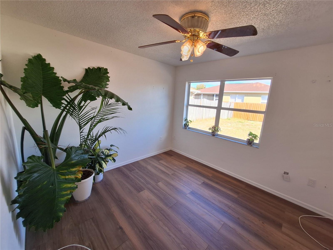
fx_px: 125
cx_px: 166
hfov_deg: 106.2
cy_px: 125
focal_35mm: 13
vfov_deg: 89.9
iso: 40
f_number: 2.2
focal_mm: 1.74
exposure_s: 1/149
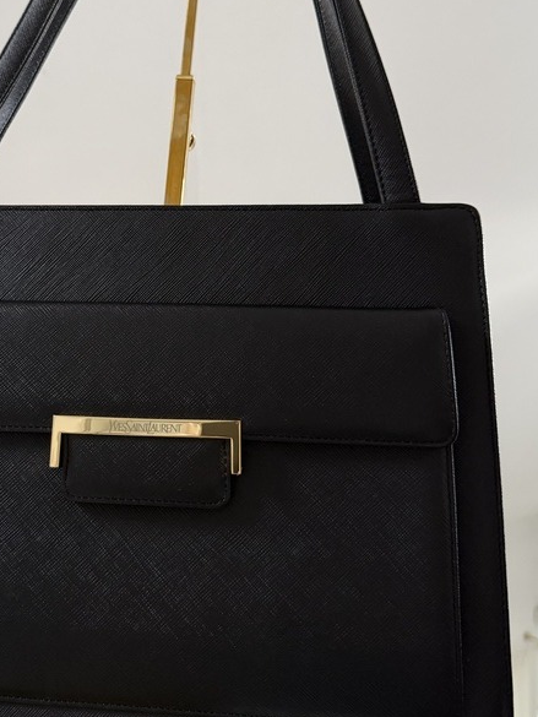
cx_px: 157
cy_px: 246
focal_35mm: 41
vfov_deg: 45.2
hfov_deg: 34.6
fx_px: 849
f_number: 1.78
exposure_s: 1/60
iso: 400
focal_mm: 6.76
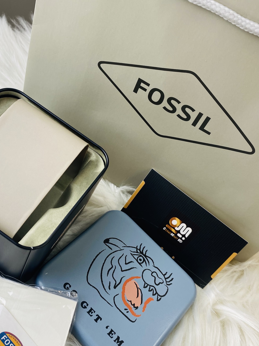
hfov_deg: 39.3
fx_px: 359
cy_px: 188
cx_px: 91
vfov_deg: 51.3
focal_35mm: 36
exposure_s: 1/100
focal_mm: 4.25
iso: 32
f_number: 1.8
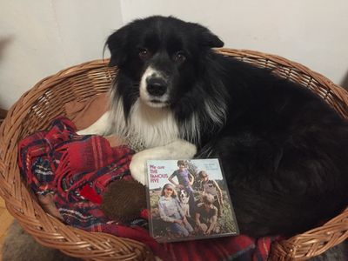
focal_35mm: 29
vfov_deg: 48.2
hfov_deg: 61.7
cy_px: 130
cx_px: 174
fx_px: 292
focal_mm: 4.15
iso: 400
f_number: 2.2
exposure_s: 1/17
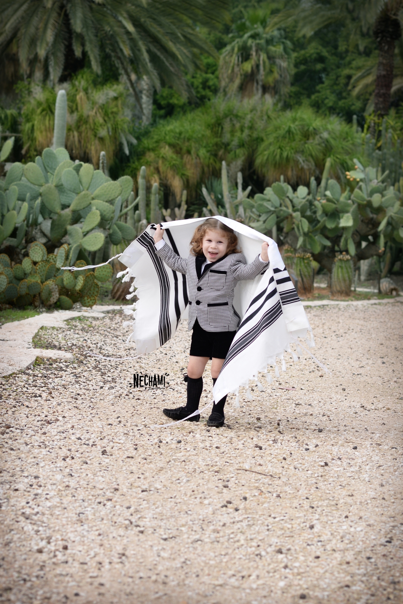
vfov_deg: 23.9
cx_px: 202
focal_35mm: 85
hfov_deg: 16.1
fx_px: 1426
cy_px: 302
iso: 320
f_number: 6.3
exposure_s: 1/500
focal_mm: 85
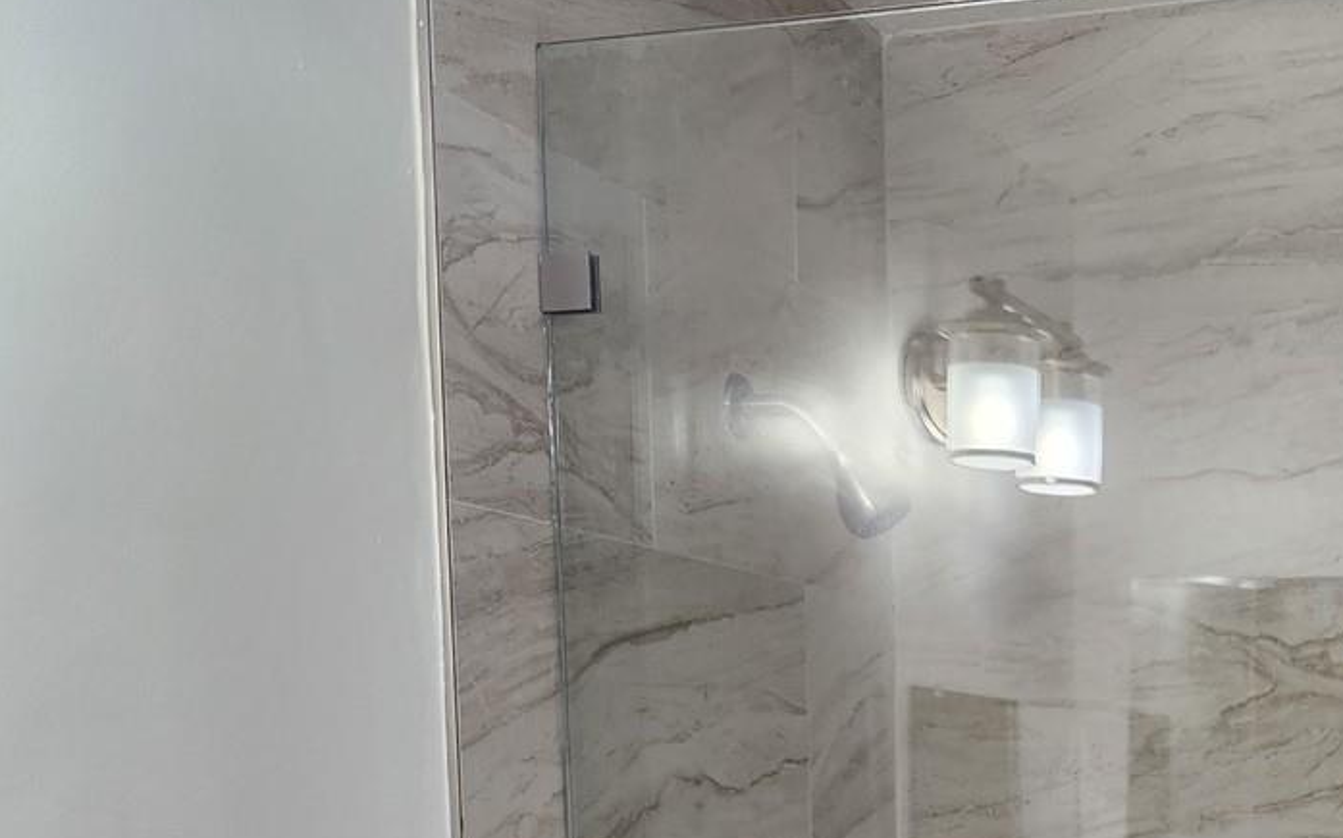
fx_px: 2049
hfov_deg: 34.2
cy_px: 1036
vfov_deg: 21.3
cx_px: 1216
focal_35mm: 56
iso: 100
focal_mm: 5.4
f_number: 1.8
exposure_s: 1/120
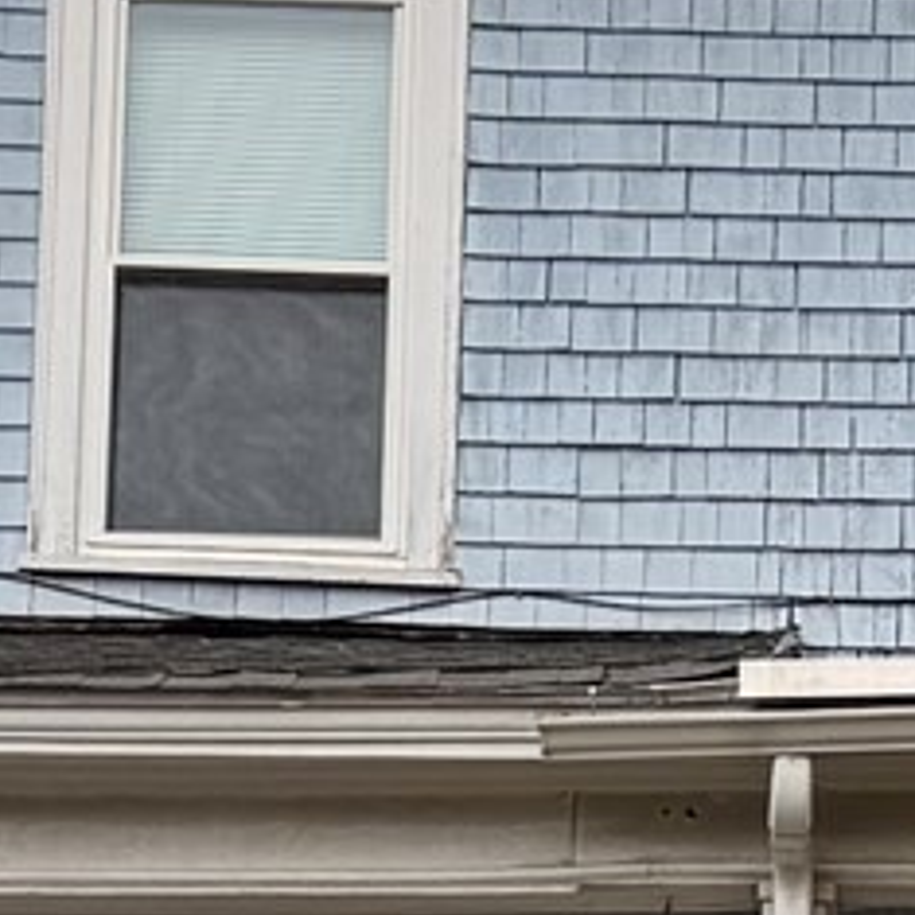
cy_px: 1569
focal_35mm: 185
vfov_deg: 9.1
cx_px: 1086
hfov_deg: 9.3
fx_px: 5532
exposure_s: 1/2110
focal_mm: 6.76
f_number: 1.78
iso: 100
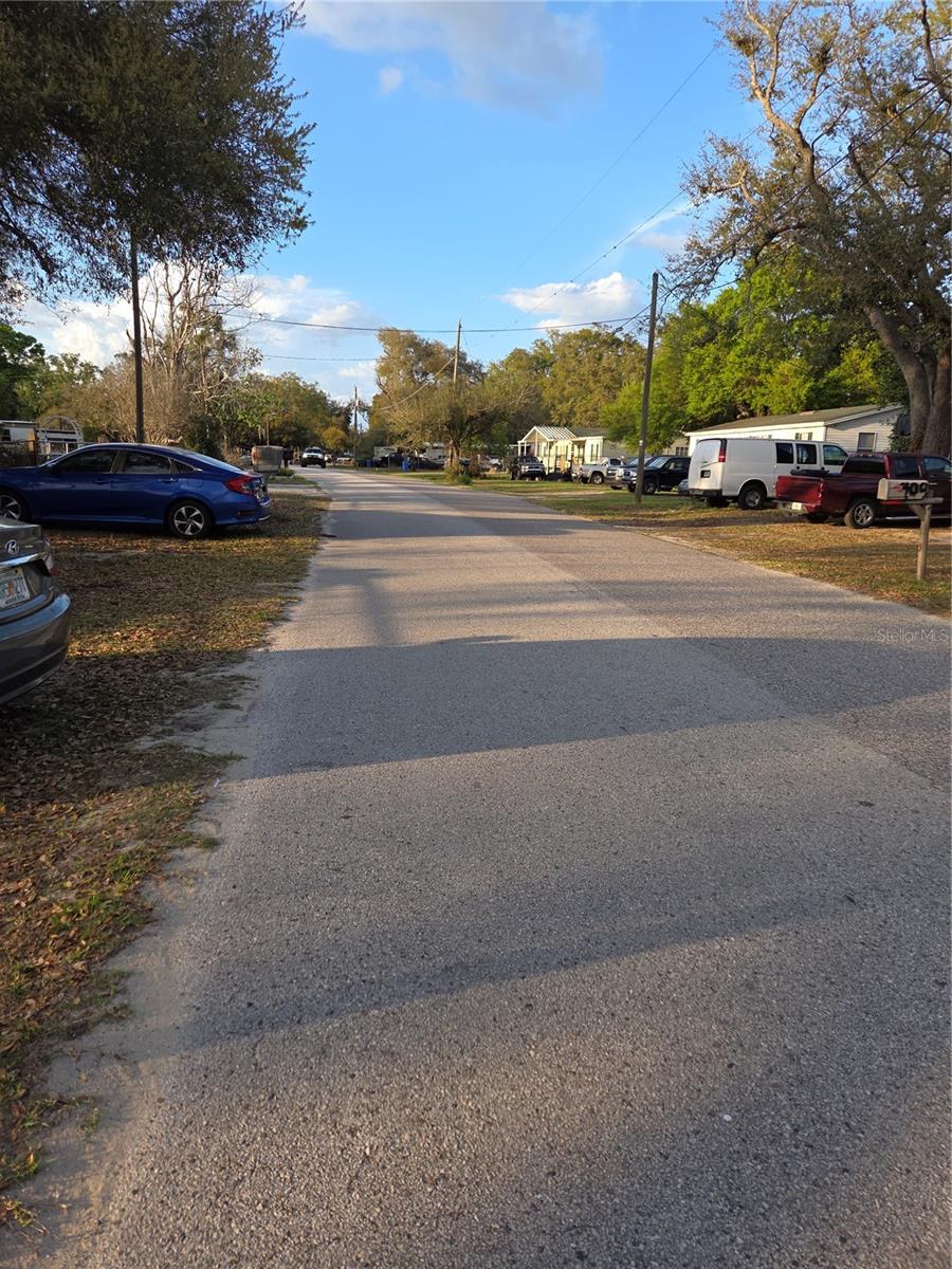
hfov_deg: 58.9
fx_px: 843
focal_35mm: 23
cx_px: 476
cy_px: 634
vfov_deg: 73.9
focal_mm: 5.4
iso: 25
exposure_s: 1/470
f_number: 1.8
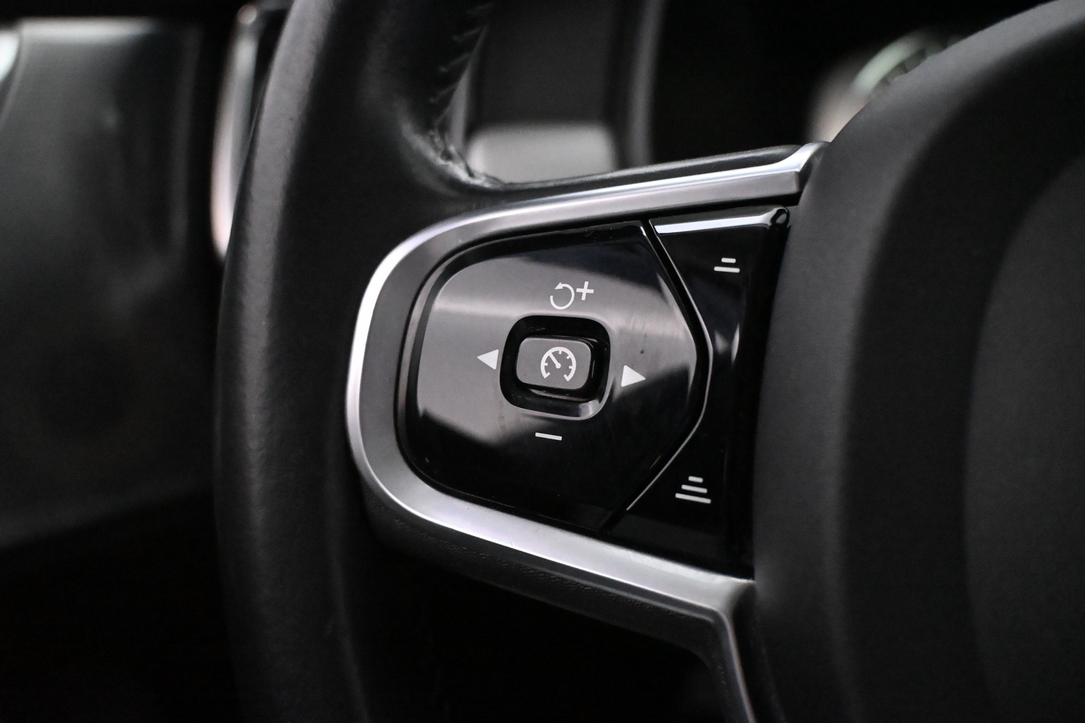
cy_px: 361
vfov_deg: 39.7
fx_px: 1002
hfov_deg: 56.9
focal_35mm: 33
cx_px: 553
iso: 12800
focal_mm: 21.5
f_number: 4
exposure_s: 1/125
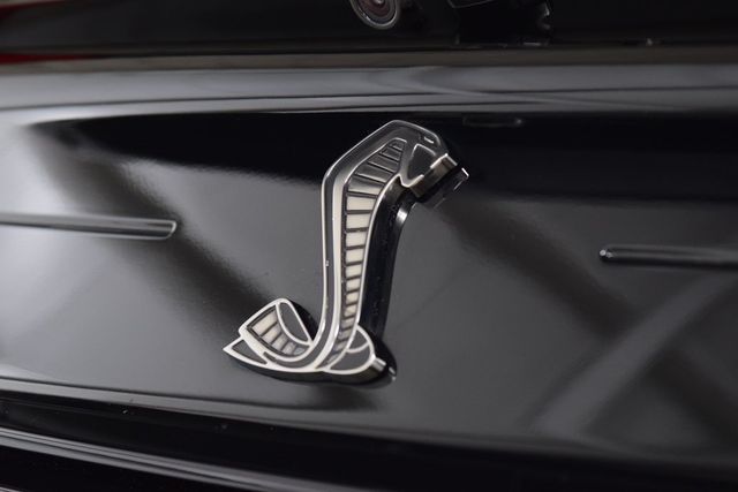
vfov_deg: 13.0
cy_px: 246
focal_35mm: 105
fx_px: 2153
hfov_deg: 19.5
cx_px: 369
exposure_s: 1/30
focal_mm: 70
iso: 1600
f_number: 4
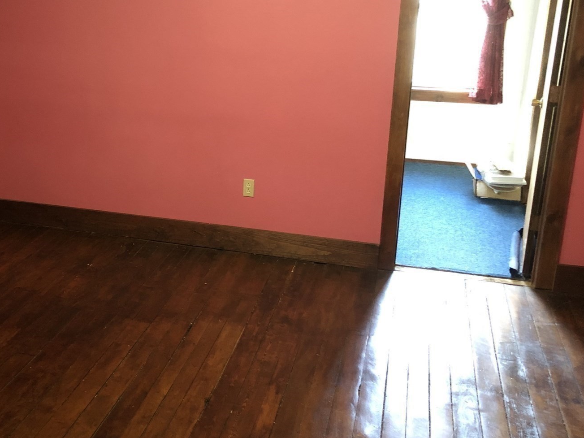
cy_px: 201
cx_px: 141
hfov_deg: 41.6
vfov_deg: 32.9
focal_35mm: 44
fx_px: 742
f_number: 1.8
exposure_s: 1/5
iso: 100
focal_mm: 3.99
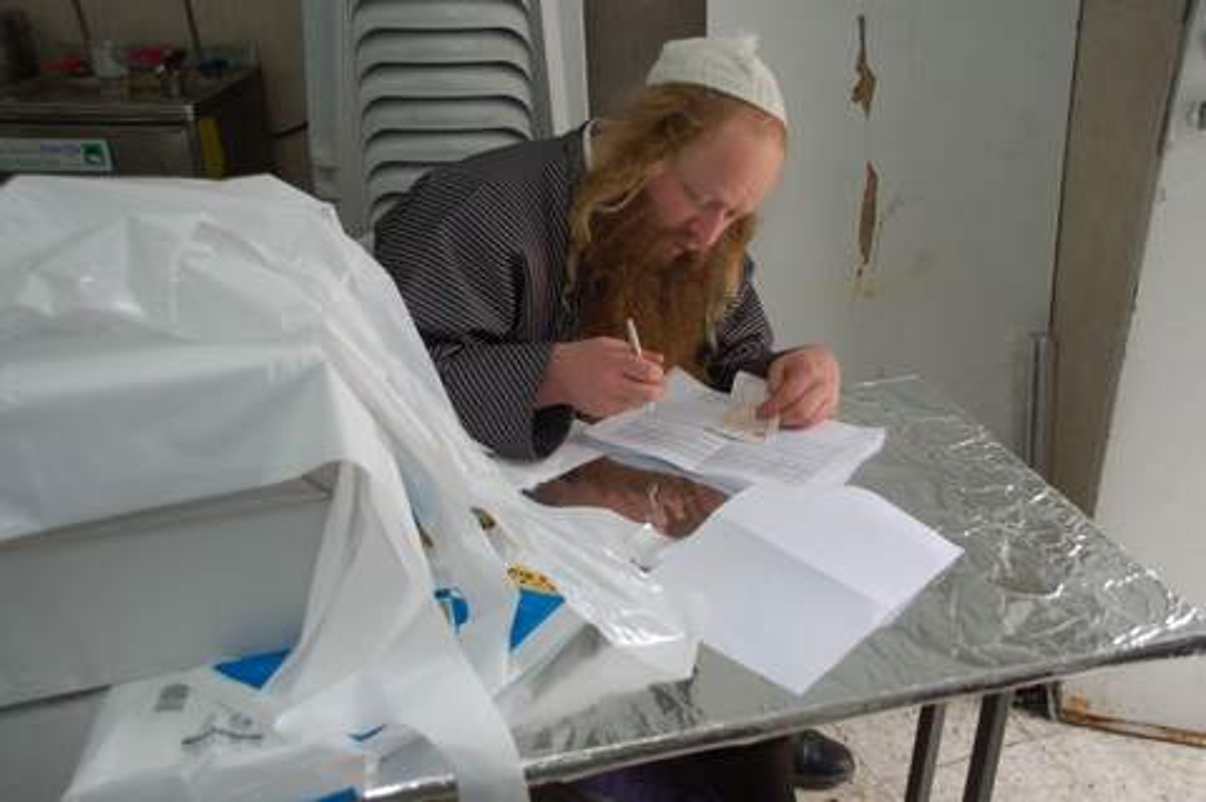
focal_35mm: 102
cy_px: 401
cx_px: 603
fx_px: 3413
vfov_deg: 13.4
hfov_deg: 20.0
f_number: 5.3
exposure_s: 1/60
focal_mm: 68
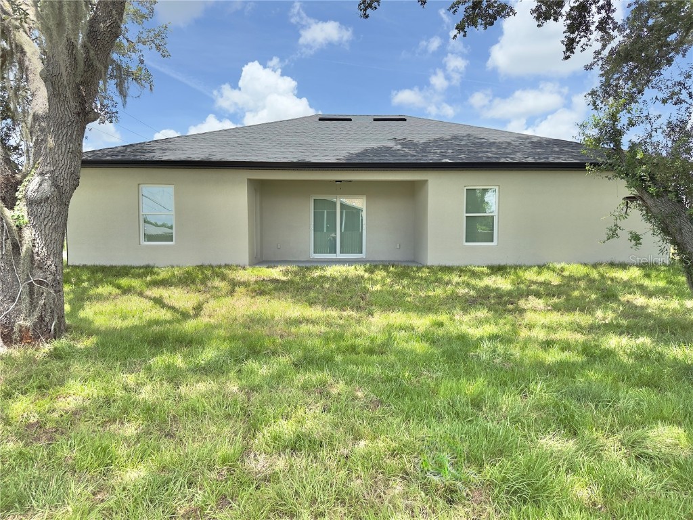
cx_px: 346
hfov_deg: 71.6
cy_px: 260
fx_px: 480
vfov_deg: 56.8
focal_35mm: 24
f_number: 1.78
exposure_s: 1/2703
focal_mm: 6.76
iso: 100
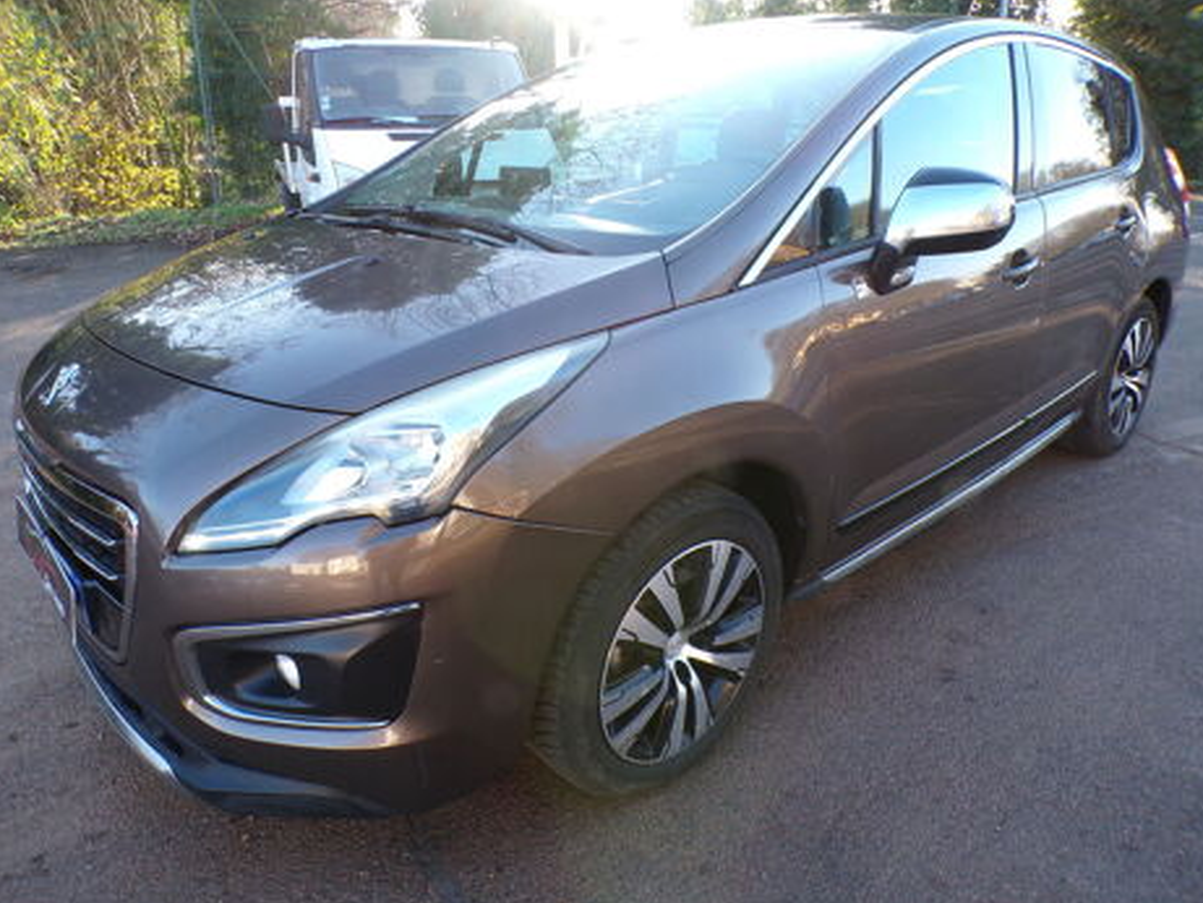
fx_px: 869
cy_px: 444
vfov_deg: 54.9
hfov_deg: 69.4
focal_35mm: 25
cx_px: 598
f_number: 4.4
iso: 100
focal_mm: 4.3
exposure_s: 1/50
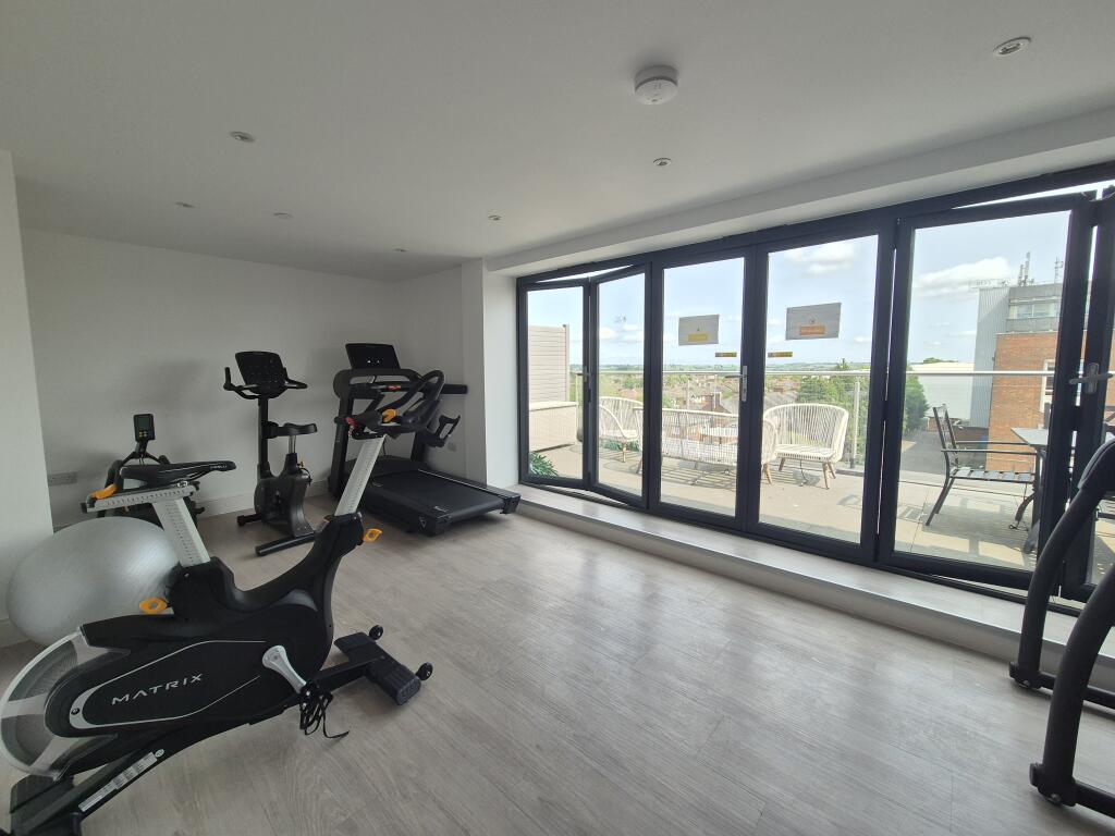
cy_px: 418
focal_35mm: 13
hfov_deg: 106.2
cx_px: 558
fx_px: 419
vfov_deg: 89.9
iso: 80
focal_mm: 2.2
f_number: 2.2
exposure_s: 1/718
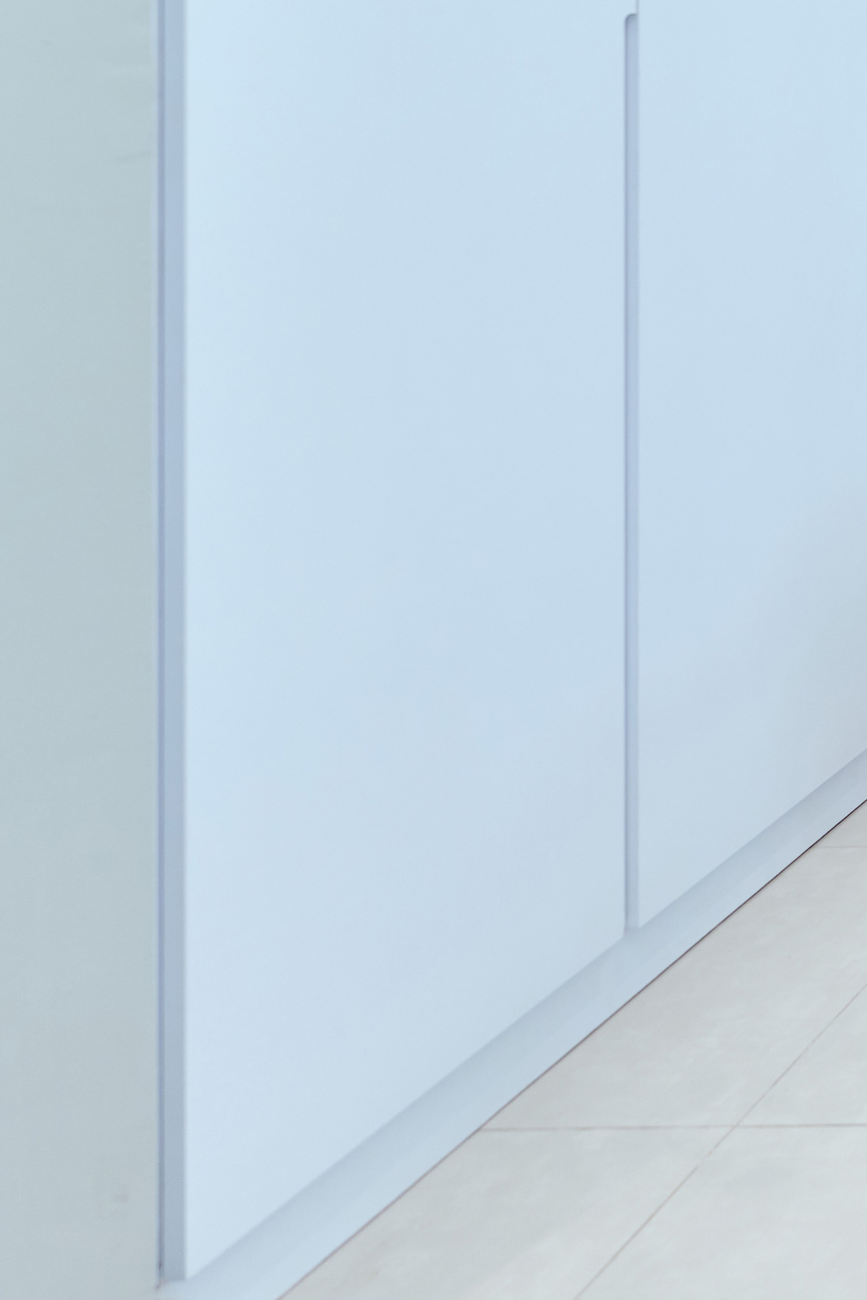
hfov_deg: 19.8
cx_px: 1683
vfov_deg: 44.4
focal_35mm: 41
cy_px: 210
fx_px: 1481
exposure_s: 1/100
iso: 400
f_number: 2.8
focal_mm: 14
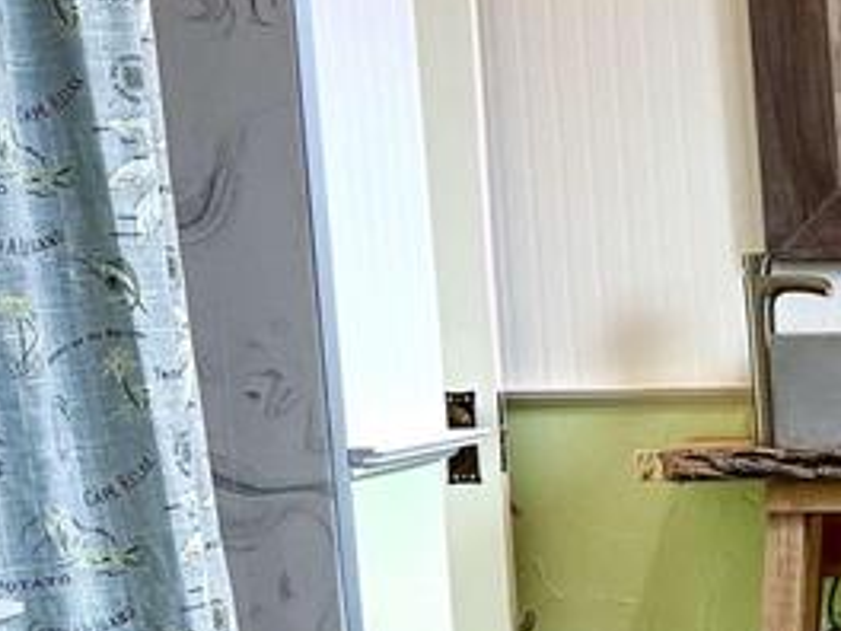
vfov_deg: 15.7
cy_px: 577
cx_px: 1408
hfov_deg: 17.8
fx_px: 2259
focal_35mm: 93
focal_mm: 6.76
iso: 200
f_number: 1.78
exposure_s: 1/239
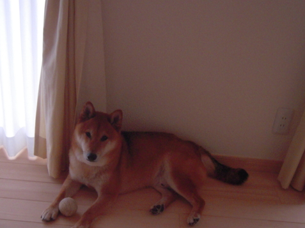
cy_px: 165
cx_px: 125
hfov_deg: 40.3
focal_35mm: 47
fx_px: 414
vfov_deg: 30.4
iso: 400
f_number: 2.7
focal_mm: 5
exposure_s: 1/200
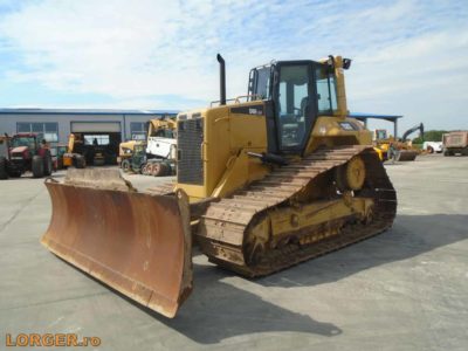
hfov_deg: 67.3
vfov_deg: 53.1
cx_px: 234
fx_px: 352
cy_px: 176
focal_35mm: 26
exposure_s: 1/200
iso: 100
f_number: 8
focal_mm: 4.6
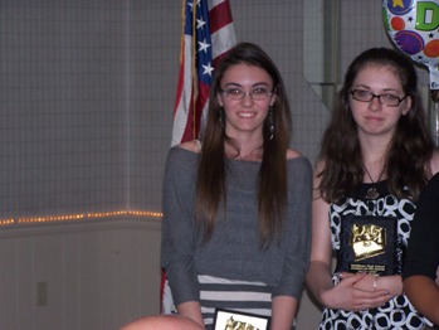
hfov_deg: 14.2
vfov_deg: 10.7
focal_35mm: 139
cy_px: 165
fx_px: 1763
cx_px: 220
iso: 140
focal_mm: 23.1
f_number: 3.2
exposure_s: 1/100
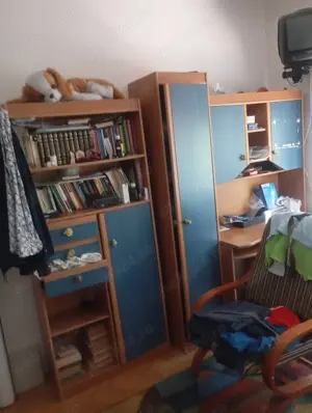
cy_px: 206
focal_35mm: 28
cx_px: 156
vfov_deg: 63.4
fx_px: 335
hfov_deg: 49.9
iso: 3503
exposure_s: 1/16.7
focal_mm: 4.27
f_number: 1.8
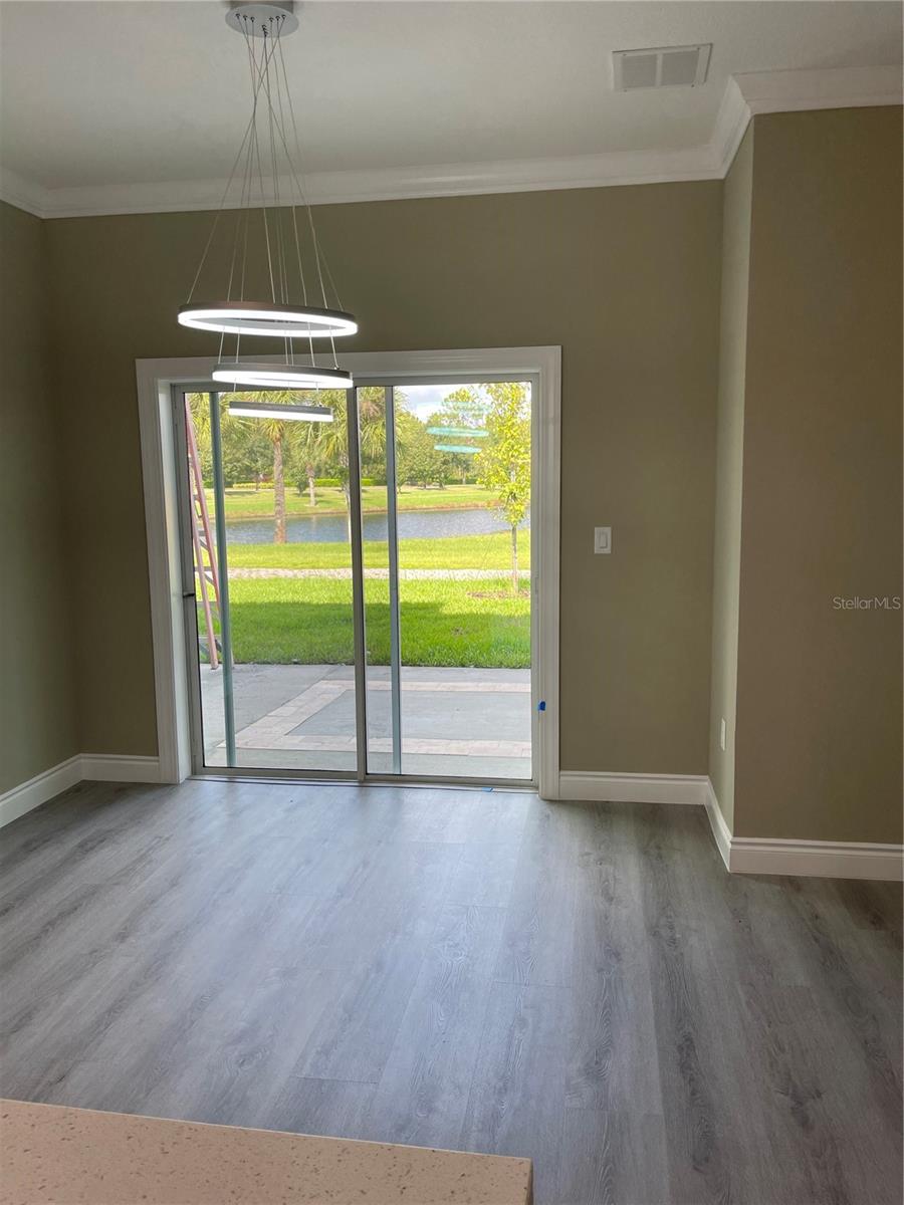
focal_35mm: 25
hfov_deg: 54.9
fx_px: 871
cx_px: 452
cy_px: 602
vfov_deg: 69.4
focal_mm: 5.1
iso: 32
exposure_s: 1/214
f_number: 1.6
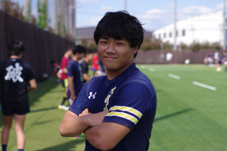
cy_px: 76
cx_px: 114
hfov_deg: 27.0
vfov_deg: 18.1
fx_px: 472
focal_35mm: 75
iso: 200
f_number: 2.5
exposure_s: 1/2000
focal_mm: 50
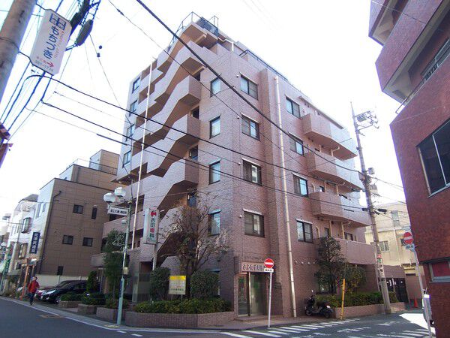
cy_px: 169
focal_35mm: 23
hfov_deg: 73.9
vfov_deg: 58.9
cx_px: 225
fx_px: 299
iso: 64
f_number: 2.8
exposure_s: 1/200
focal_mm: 3.8
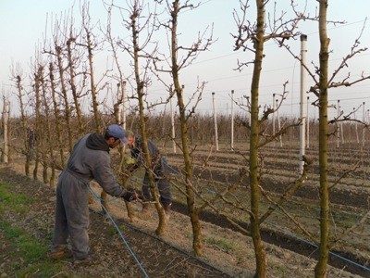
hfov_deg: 42.1
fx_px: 481
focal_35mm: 45
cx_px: 185
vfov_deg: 32.2
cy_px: 139
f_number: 3.5
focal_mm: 6.3
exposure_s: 1/125
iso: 80
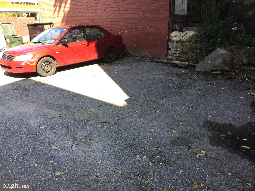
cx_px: 128
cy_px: 96
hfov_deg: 58.4
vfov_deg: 45.4
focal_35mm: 31
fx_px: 228
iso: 25
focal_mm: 3.3
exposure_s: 1/140
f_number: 2.4
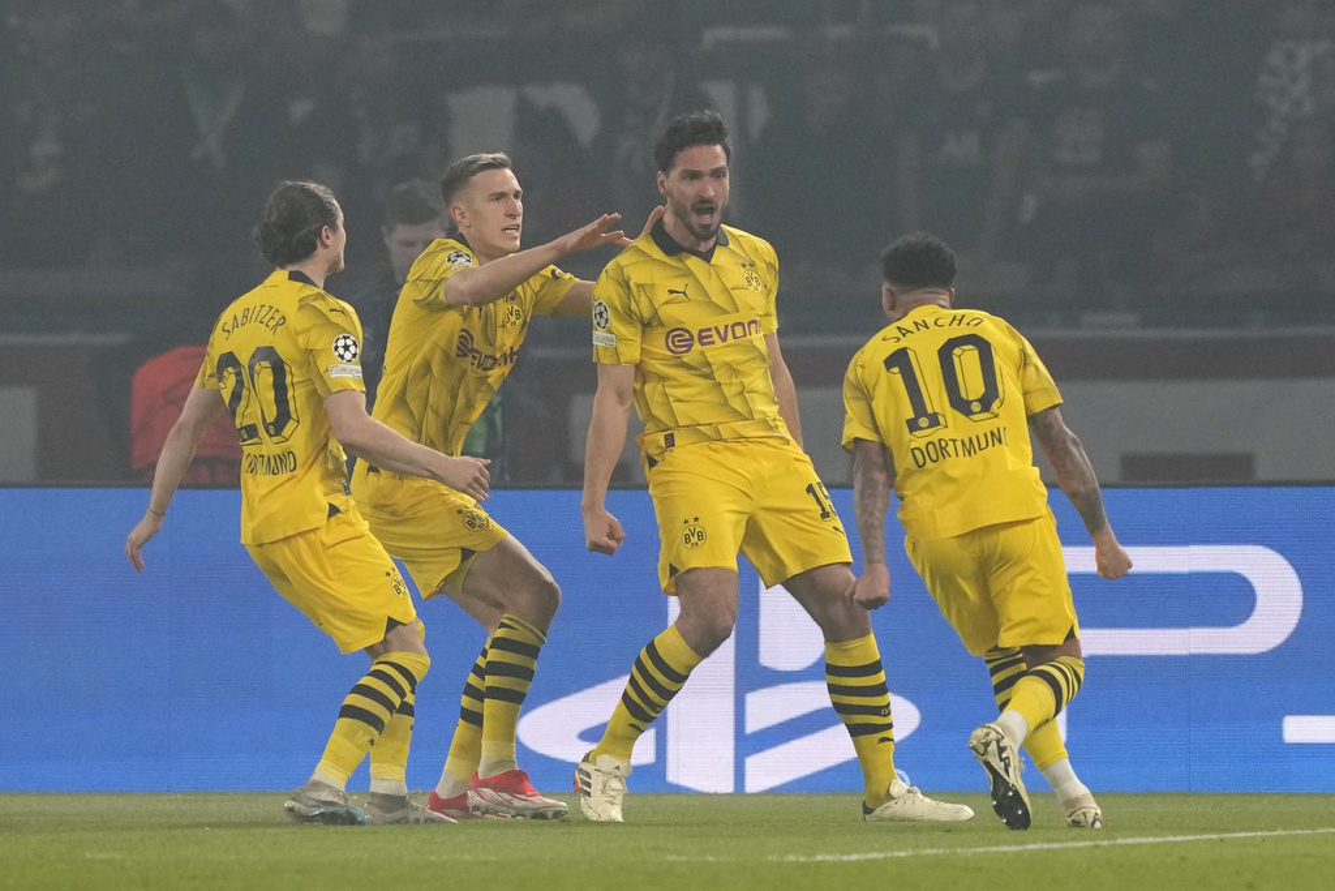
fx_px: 22252
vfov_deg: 2.3
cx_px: 668
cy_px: 446
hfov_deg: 3.4
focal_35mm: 600
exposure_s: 1/2000
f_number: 3.5
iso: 2500
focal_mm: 400
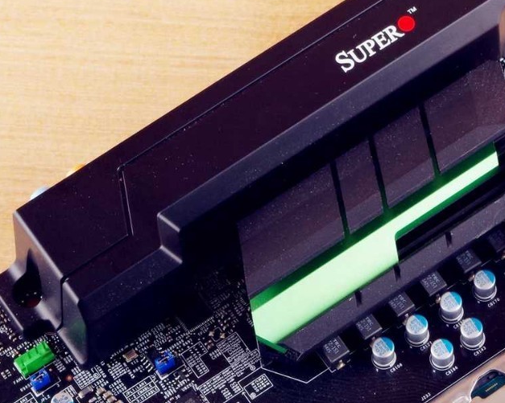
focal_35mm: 196
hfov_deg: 9.8
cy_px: 132
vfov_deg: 7.9
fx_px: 2928
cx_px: 346
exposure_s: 1/160
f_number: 11
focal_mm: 55
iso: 200
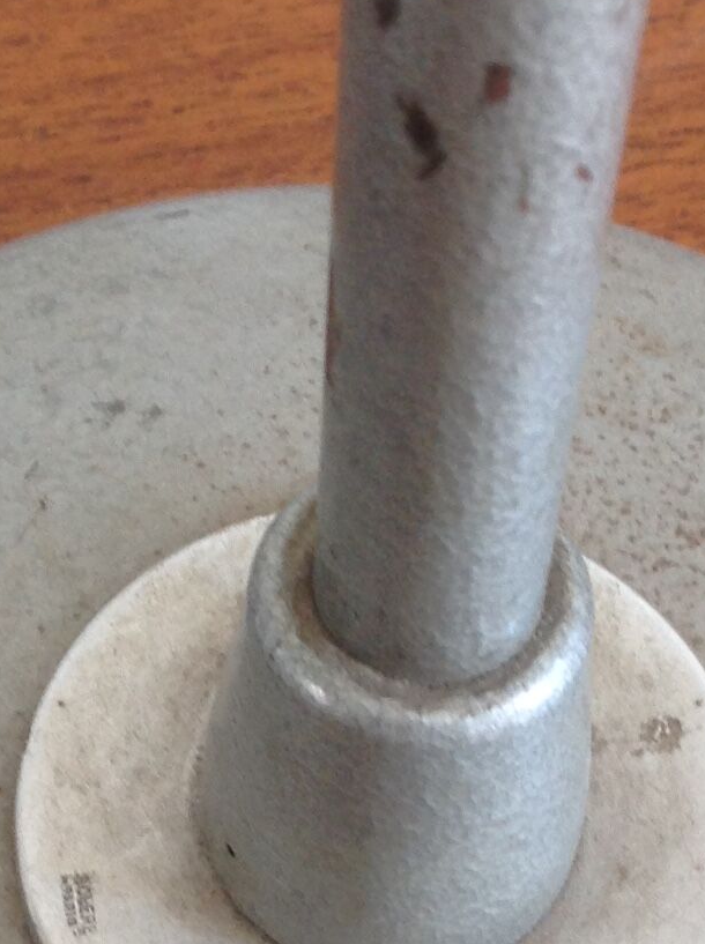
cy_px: 871
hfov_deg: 13.3
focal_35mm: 111
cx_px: 524
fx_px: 3023
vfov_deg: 17.5
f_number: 2.4
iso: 64
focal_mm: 4.28
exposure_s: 1/15
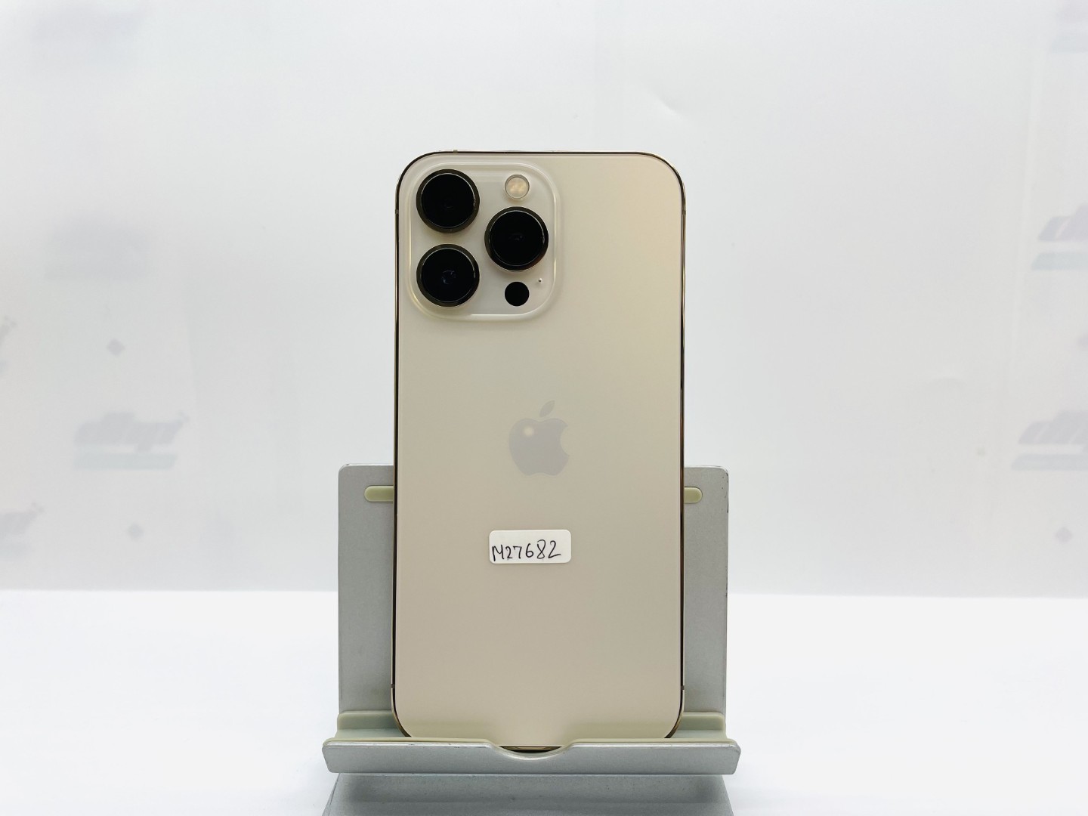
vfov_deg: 53.1
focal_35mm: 26
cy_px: 408
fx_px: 817
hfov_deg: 67.3
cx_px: 544
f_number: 1.6
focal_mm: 4.2
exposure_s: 1/288
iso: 32
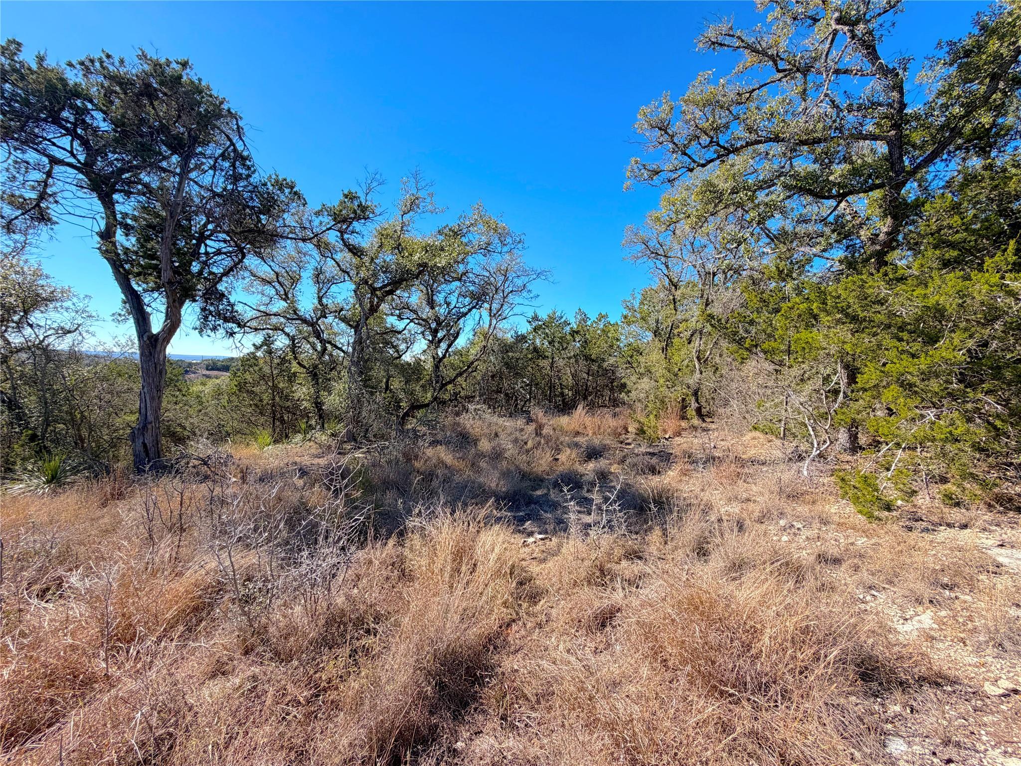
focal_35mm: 14
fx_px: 413
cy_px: 383
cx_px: 510
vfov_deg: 85.7
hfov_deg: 102.1
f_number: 2.2
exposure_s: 1/760
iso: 40
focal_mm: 2.22
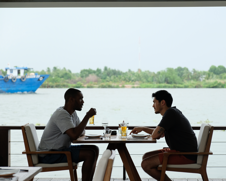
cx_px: 125
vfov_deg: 16.4
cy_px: 90
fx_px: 629
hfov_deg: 20.4
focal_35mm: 94
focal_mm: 55
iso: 400
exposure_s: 1/640
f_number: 2.8
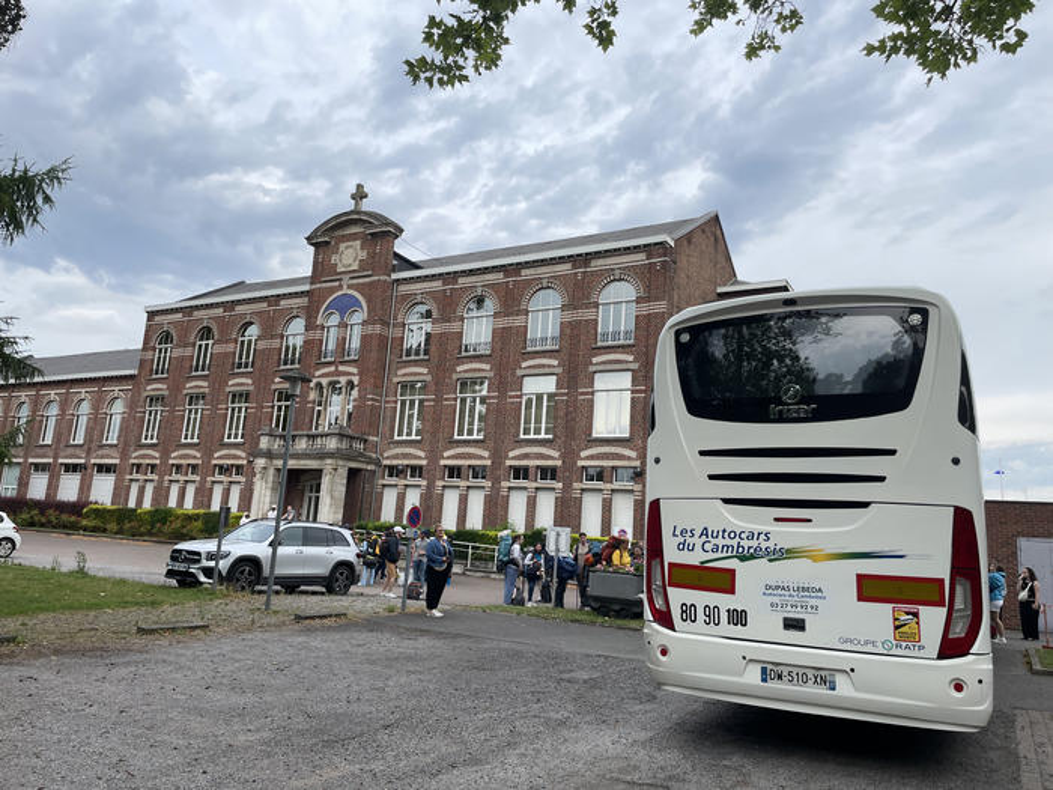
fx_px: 791
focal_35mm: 26
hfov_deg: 67.3
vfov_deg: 53.1
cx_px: 526
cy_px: 395
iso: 32
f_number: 1.6
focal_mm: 4.2
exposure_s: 1/445
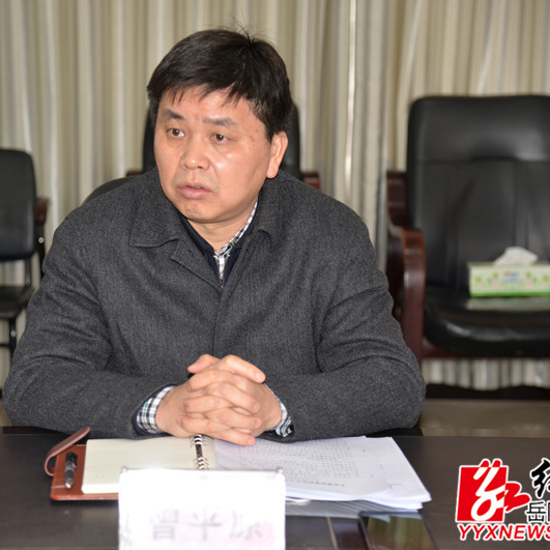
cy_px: 274
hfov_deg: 18.1
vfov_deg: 18.1
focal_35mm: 96
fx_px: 1726
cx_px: 205
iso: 500
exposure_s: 1/60
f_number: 4
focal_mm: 75
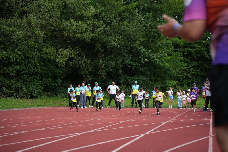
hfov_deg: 28.8
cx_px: 114
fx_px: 443
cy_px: 76
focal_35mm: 70
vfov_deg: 19.5
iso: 400
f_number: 2.8
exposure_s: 1/3200
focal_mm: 70
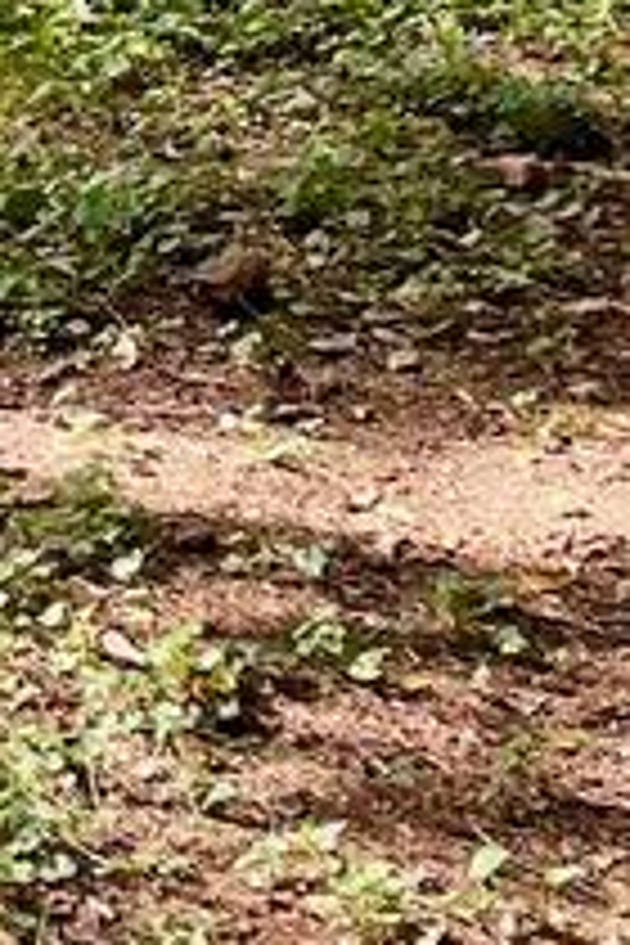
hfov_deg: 6.3
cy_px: -621
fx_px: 5197
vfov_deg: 10.0
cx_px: -1300
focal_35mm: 198
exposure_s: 1/326
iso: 32
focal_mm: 4.2
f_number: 1.6
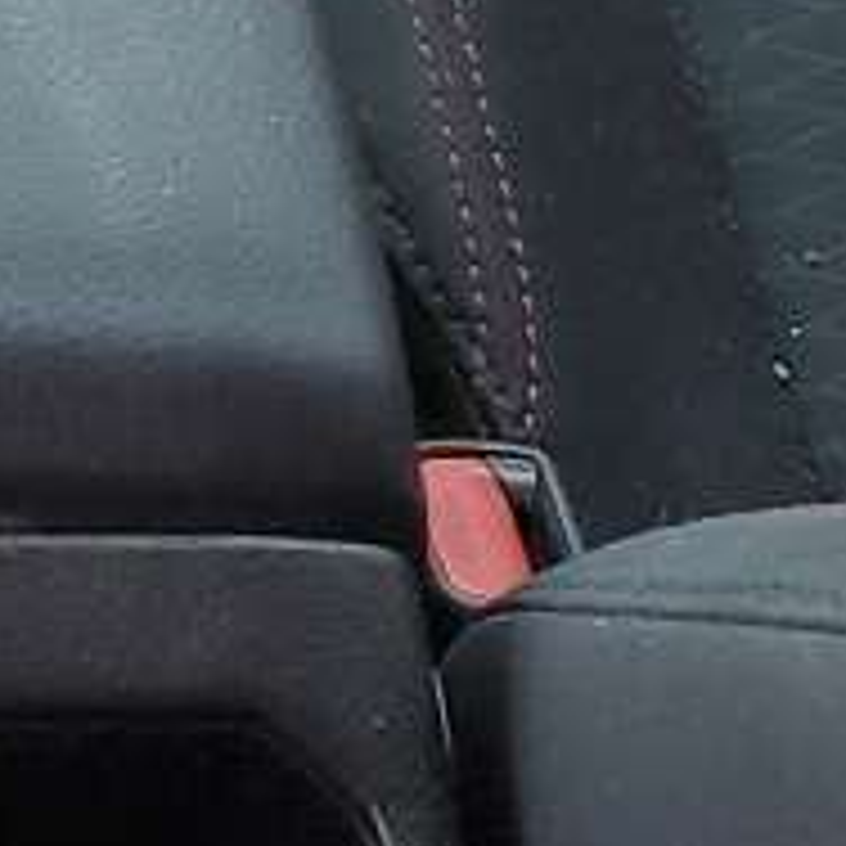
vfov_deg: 8.1
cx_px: -846
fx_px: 5419
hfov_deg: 8.5
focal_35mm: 196
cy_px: -1318
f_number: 1.5
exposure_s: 1/60.2
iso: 58
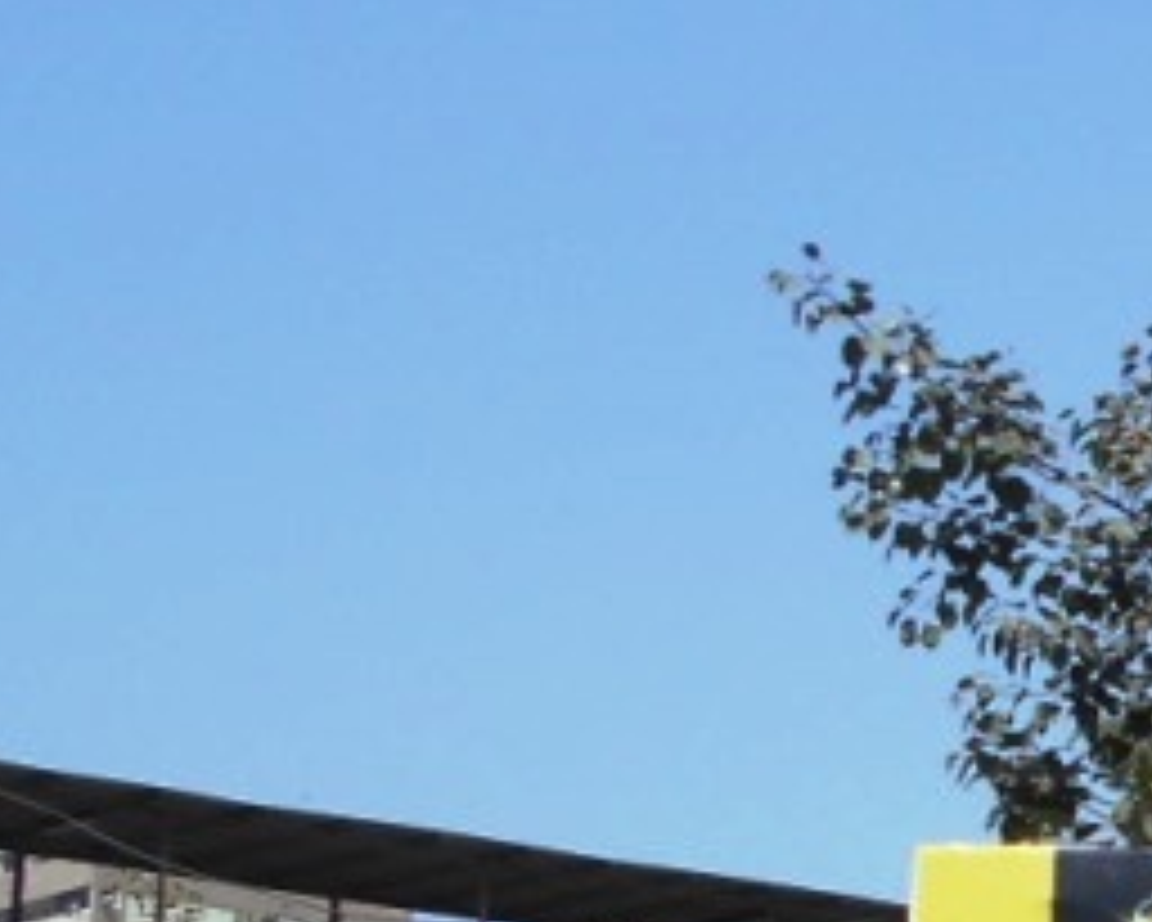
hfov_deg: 14.0
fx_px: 3991
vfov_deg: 12.4
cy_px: 1484
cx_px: 2268
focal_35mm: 117
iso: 80
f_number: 3.4
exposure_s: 1/1000
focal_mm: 5.1
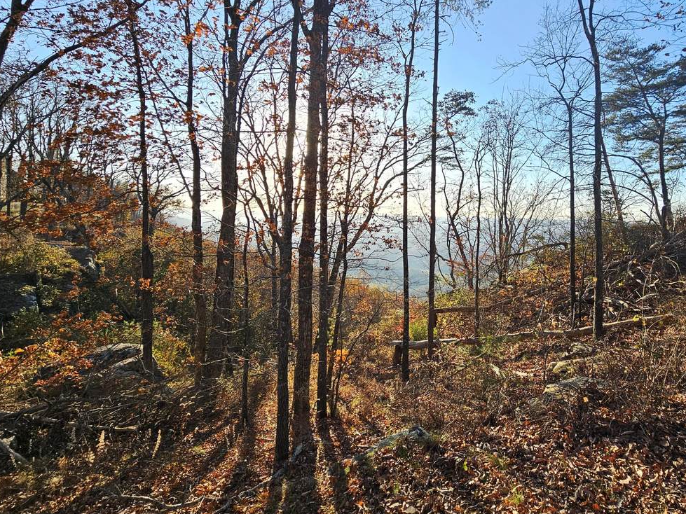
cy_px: 222
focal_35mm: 17
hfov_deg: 89.2
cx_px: 430
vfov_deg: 74.3
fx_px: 337
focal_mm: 2.2
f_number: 2.2
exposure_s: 1/861
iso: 50
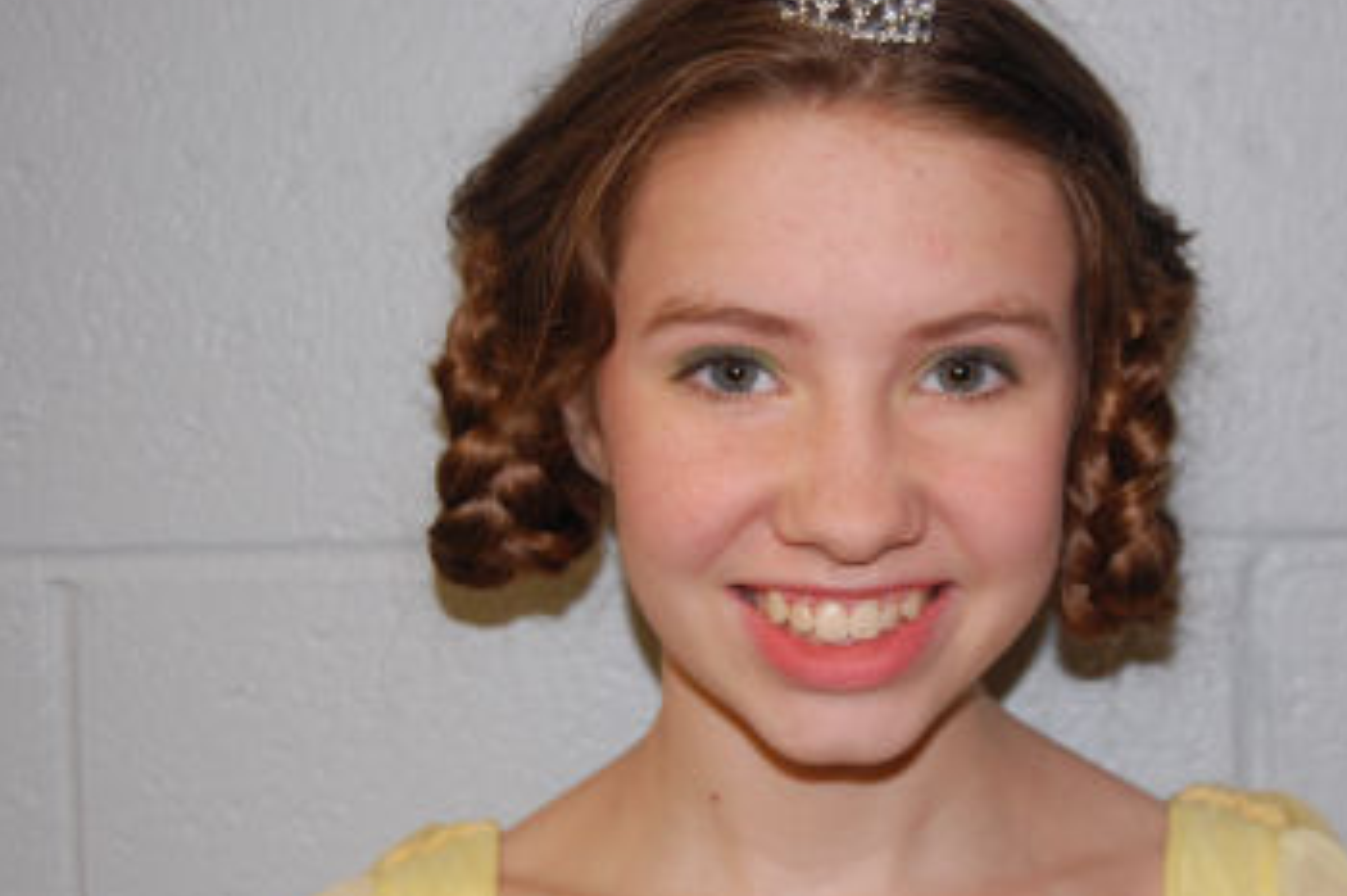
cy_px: 513
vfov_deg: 16.8
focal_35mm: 81
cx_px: 851
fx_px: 3029
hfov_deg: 25.0
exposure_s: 1/60
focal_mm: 42
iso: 400
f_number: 5.3
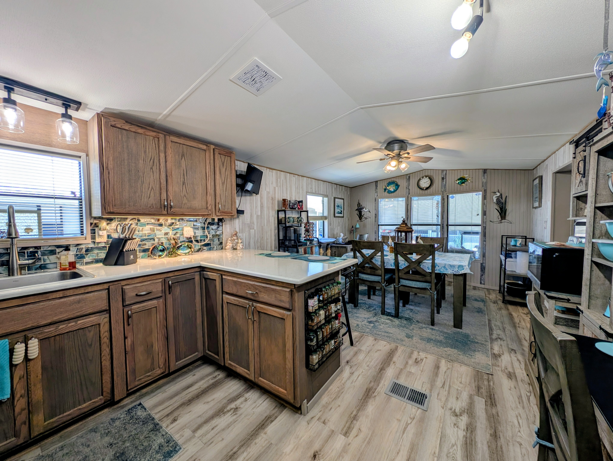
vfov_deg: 94.6
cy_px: 230
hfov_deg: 110.5
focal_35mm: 12
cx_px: 306
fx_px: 213
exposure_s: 1/120
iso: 58
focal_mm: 2.23
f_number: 1.95
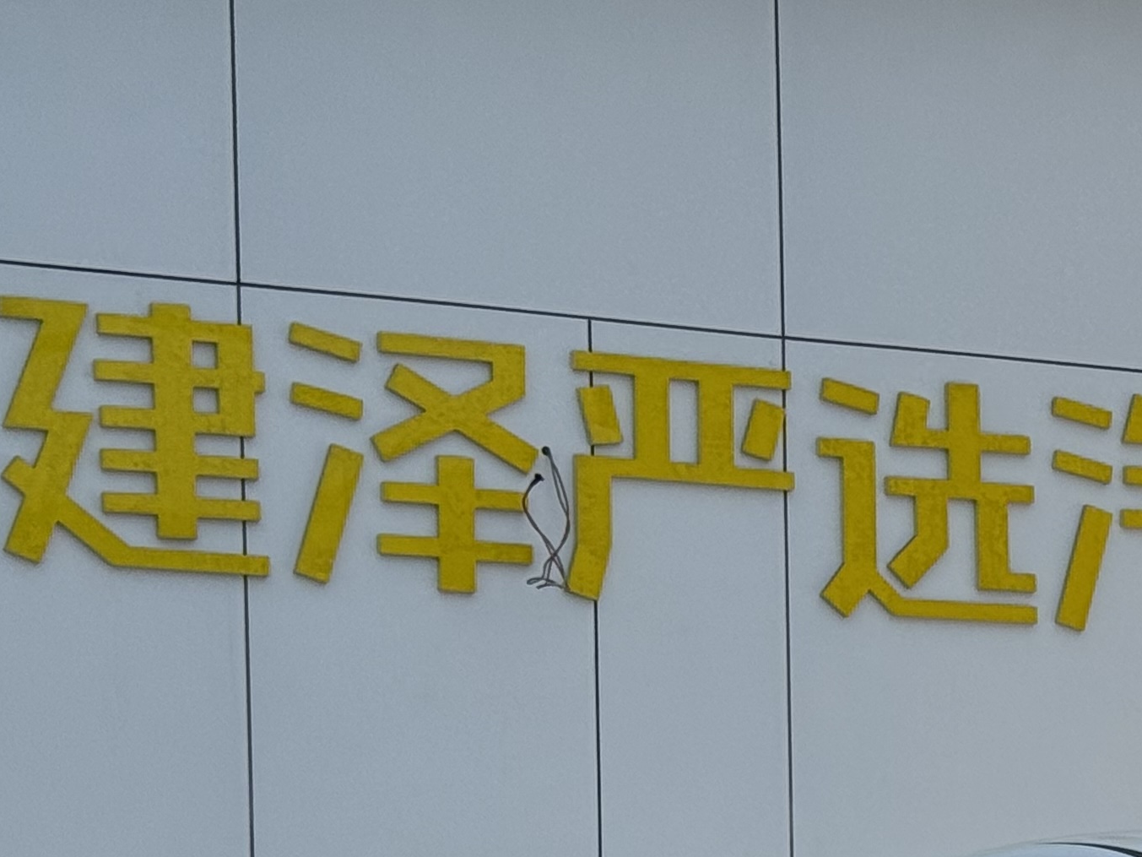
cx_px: 1633
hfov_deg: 13.2
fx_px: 4718
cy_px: 1196
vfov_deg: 10.1
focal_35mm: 143
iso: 64
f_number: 1.78
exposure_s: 1/1984
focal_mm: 6.76
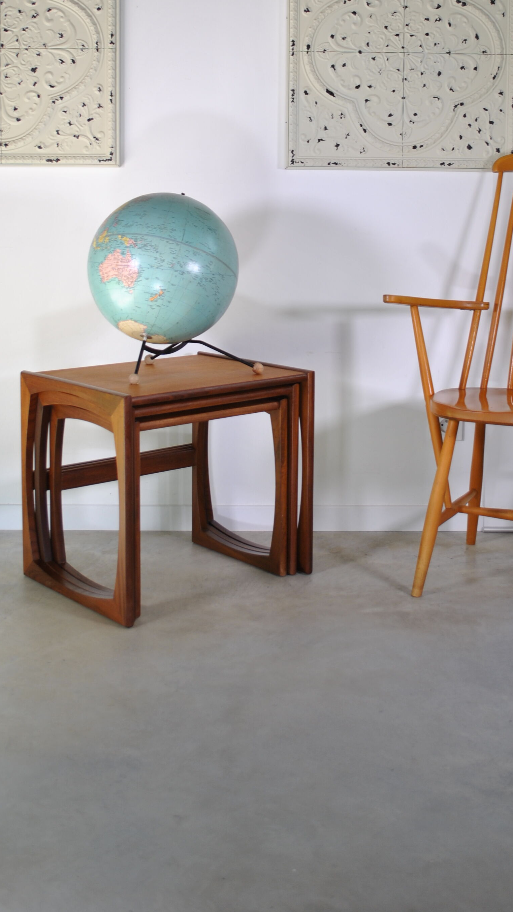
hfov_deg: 26.5
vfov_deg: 44.4
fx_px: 1088
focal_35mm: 45
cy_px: 263
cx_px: 304
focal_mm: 20
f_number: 3.8
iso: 100
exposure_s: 1/50
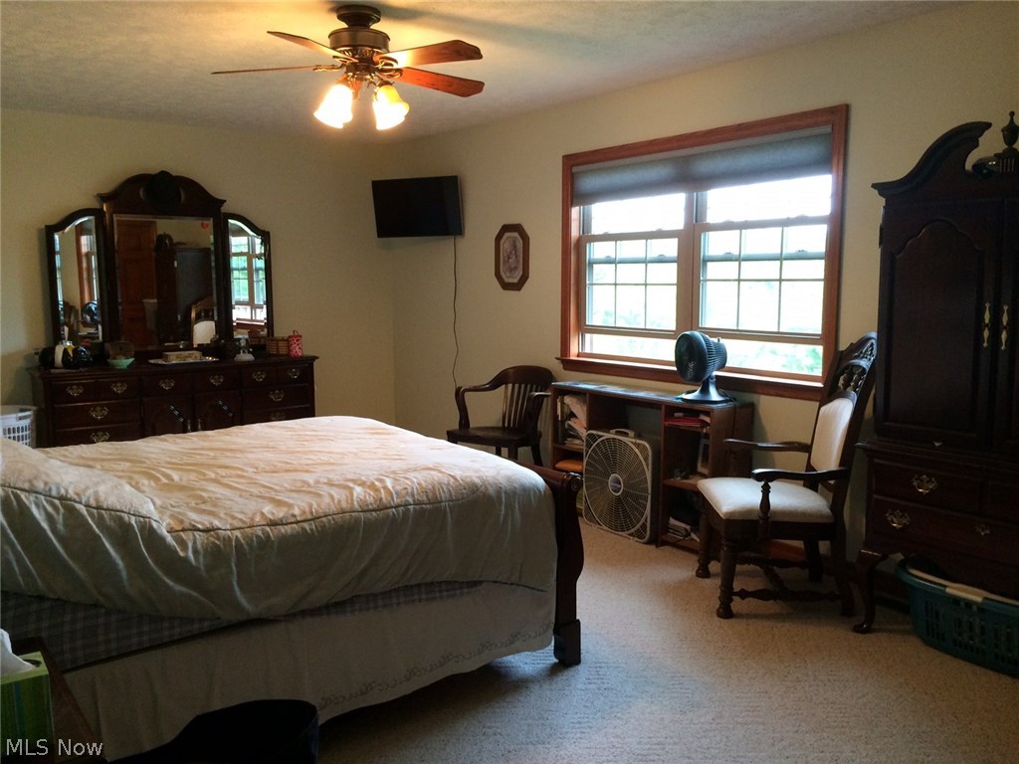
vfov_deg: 48.2
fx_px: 854
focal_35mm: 29
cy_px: 382
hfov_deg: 61.7
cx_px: 510
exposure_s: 1/30
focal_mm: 4.15
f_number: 2.2
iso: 125
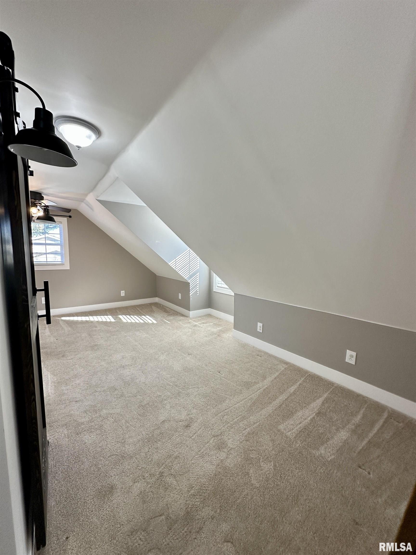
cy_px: 278
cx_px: 208
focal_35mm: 14
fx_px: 224
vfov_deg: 102.1
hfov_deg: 85.7
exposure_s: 1/120
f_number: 2.2
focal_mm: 2.22
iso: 125
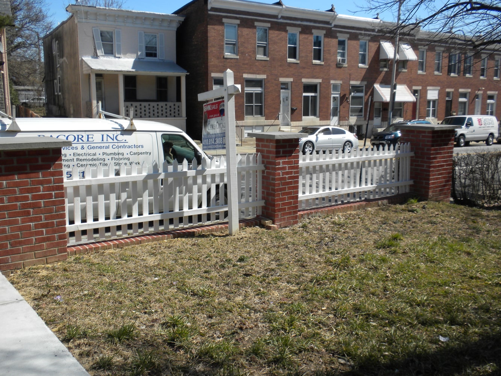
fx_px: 536
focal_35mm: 37
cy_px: 188
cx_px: 250
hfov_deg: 50.1
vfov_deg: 38.7
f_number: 10
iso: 64
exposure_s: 1/110
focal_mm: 6.6
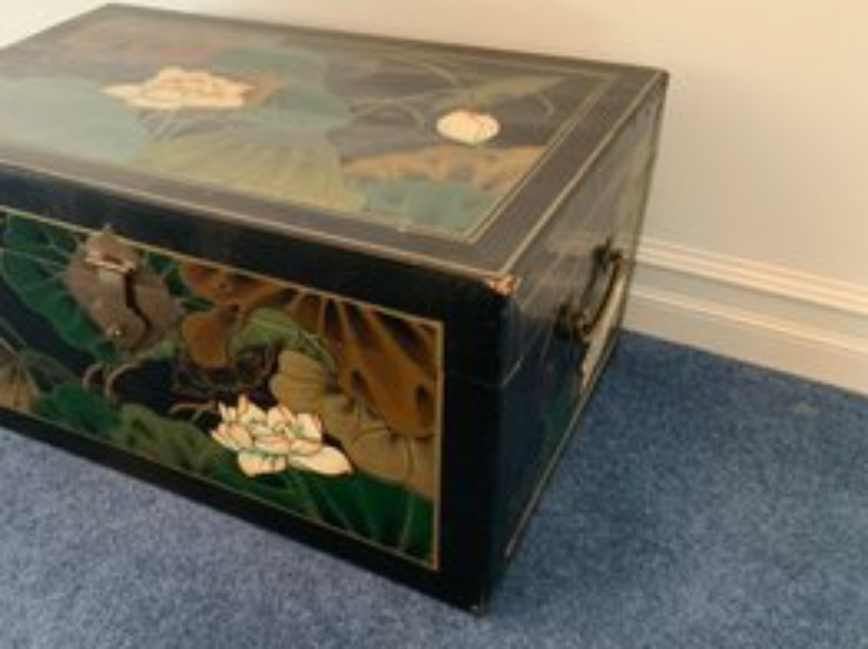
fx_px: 952
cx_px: 303
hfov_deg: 48.3
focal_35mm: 38
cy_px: 359
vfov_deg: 37.6
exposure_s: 1/60
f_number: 1.8
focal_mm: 3
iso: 250
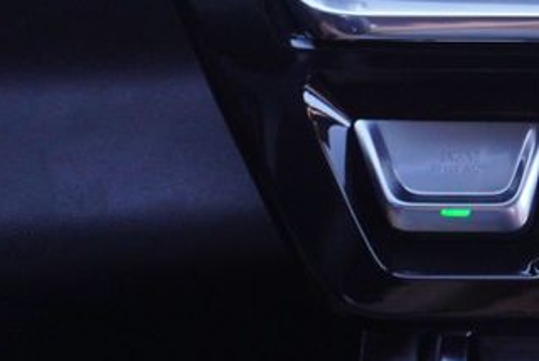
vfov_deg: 13.7
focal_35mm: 96
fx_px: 1439
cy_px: -128
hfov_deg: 18.9
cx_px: 790
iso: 800
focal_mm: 20
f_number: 4
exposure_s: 1/320
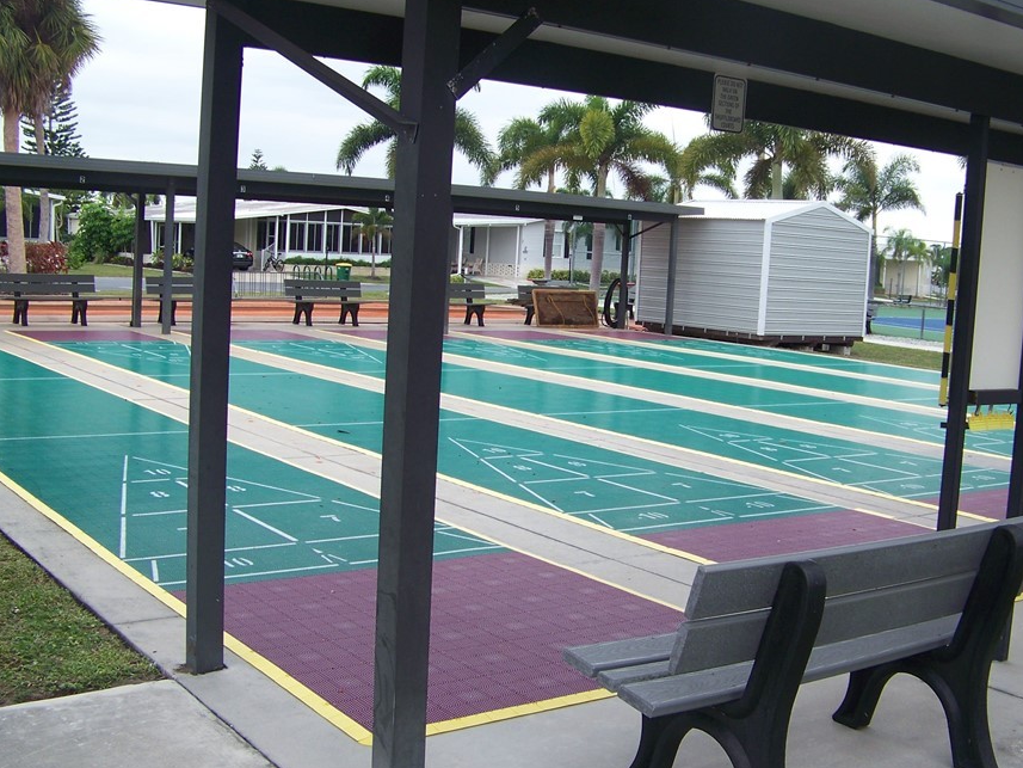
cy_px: 393
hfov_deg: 43.8
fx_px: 1271
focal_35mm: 43
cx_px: 568
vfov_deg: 33.6
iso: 64
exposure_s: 1/50
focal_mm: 5.85
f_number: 2.8
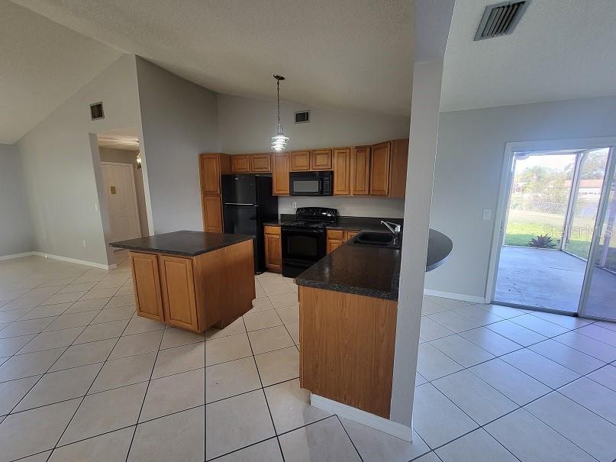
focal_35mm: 13
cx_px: 308
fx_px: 231
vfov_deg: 89.9
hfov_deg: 106.2
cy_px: 231
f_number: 2.2
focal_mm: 2.2
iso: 160
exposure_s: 1/60
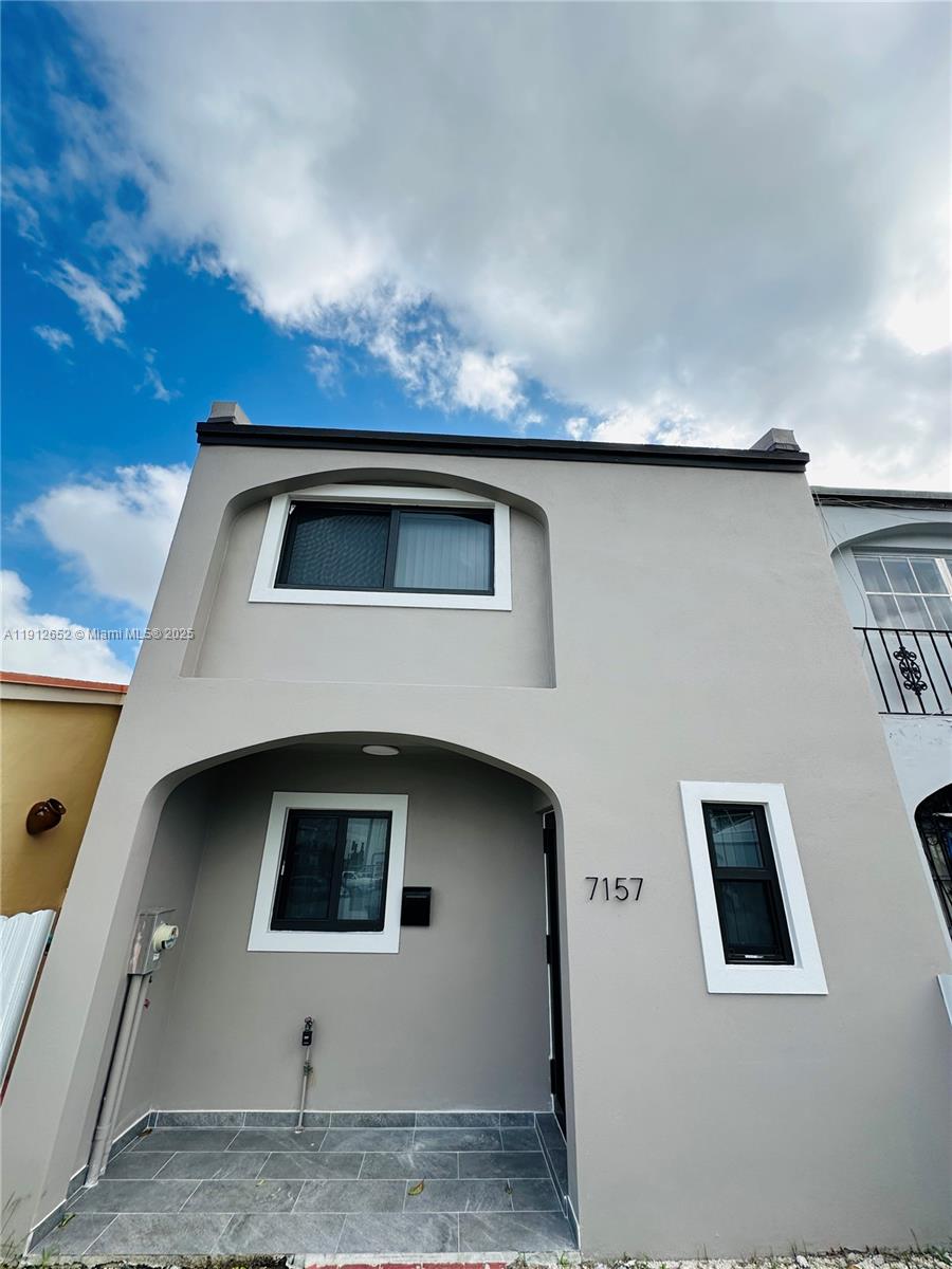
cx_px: 476
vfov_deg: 102.1
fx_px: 513
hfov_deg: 85.7
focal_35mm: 14
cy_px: 634
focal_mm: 2.22
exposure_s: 1/1195
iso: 50
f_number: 2.2
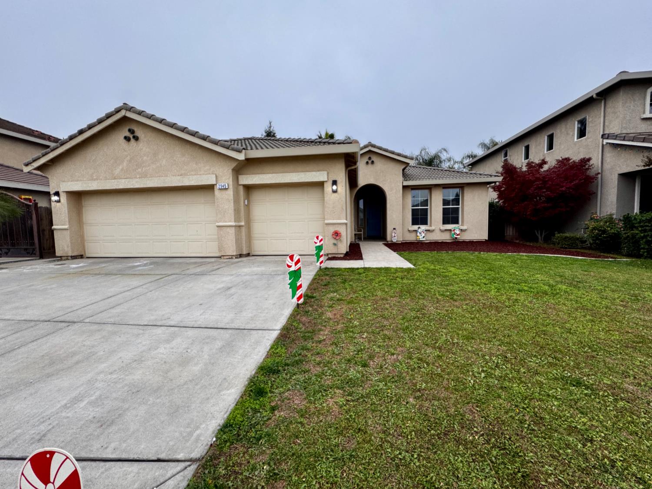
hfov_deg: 102.1
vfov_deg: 85.7
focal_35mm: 14
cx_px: 326
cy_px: 244
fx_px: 264
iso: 40
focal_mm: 2.22
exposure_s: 1/821
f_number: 2.2
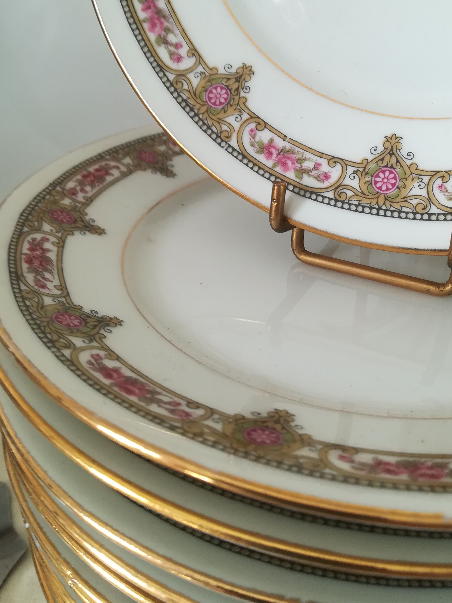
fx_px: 609
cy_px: 219
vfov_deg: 52.0
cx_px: 279
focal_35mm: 35
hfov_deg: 40.5
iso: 100
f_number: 2.2
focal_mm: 3.83
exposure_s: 1/30
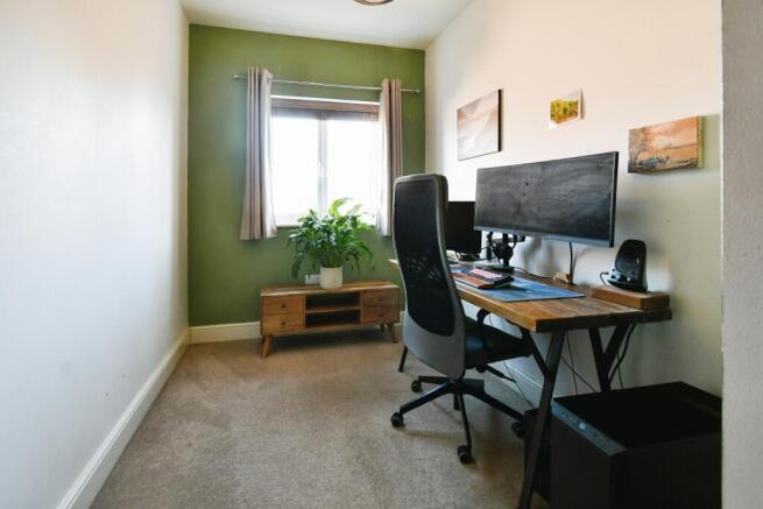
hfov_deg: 100.4
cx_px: 382
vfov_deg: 77.4
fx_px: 318
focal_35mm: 15
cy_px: 254
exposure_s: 1/10
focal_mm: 10
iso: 640
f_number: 8
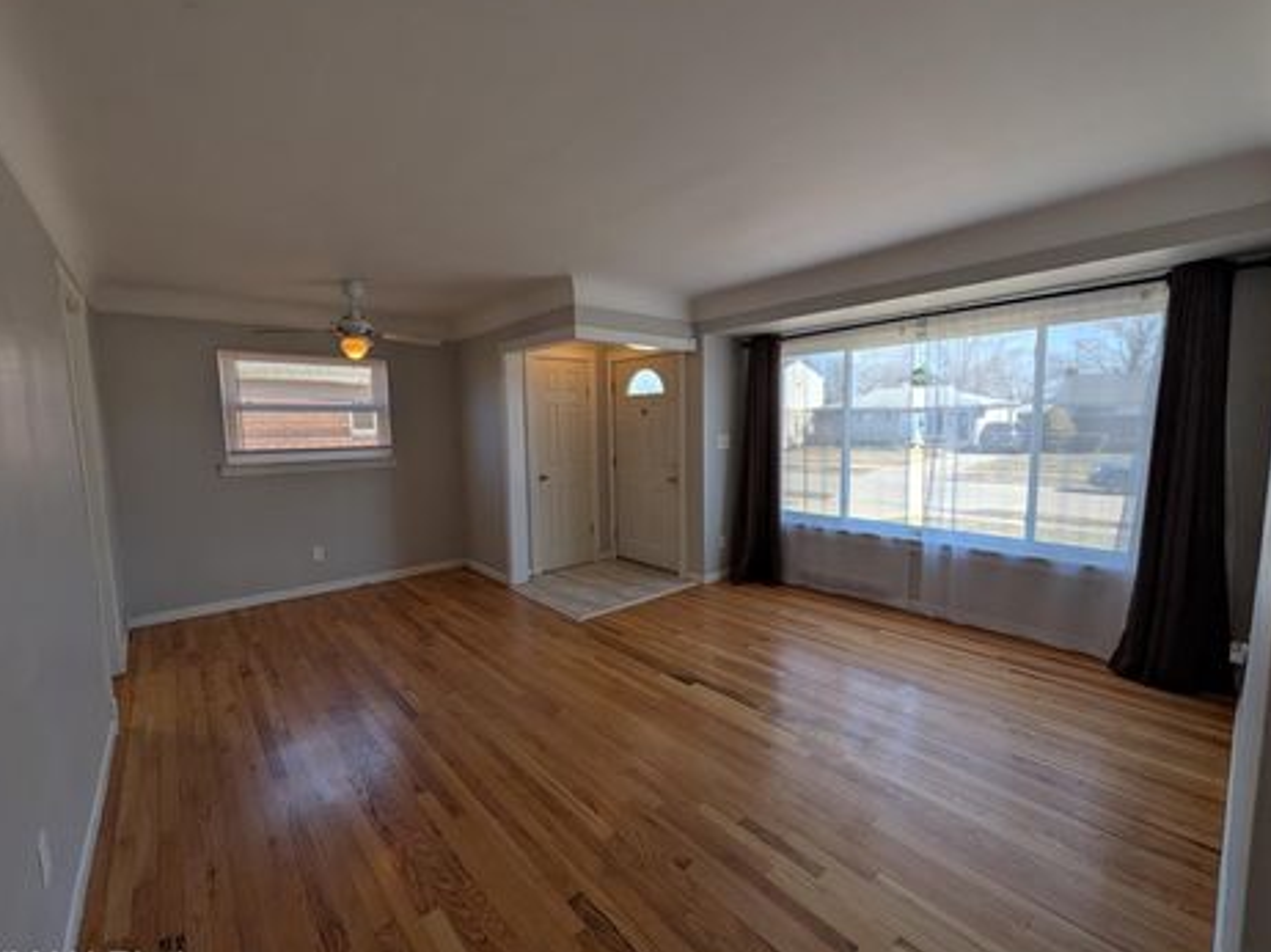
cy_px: 480
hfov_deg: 106.2
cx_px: 622
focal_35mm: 13
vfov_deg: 89.9
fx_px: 477
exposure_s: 1/992
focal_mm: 2.02
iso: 66
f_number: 1.7
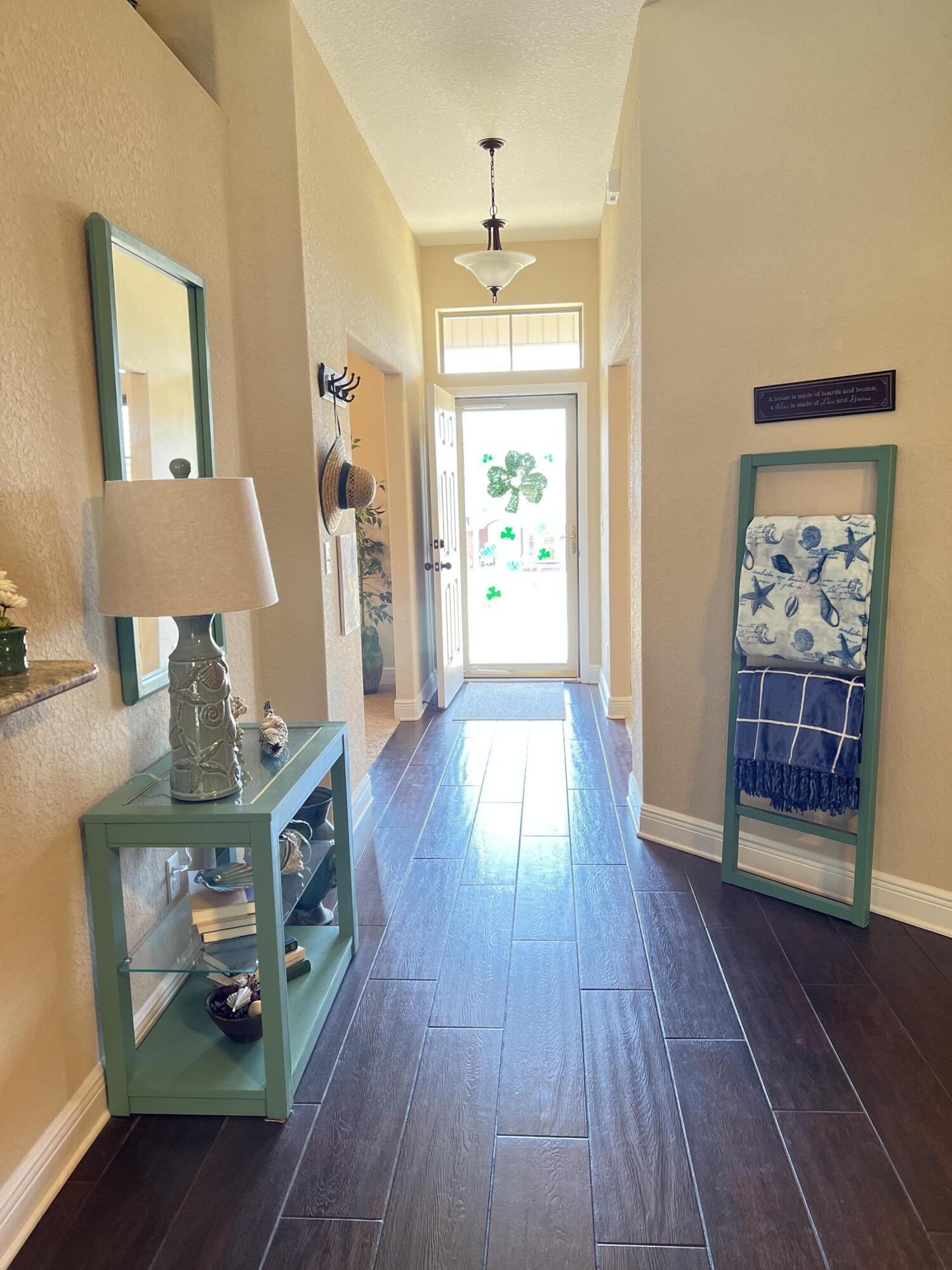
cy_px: 635
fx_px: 953
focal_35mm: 26
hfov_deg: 53.1
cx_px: 476
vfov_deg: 67.3
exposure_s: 1/60
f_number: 1.5
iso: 200
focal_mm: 5.7
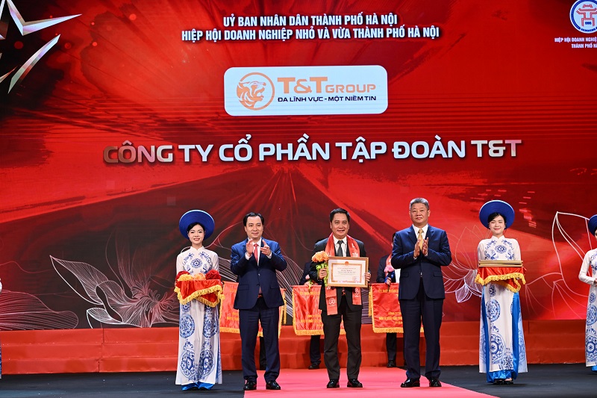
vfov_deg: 13.3
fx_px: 1708
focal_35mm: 103
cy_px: 199
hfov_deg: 19.8
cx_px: 298
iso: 400
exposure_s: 1/160
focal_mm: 103
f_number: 4
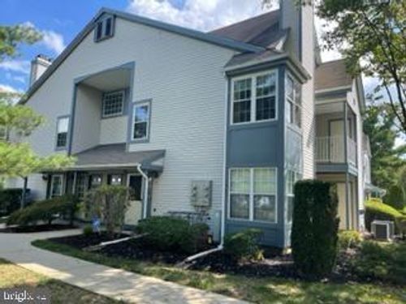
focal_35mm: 26
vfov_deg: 53.1
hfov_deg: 67.3
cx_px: 203
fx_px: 305
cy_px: 152
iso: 32
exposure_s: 1/994
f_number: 1.6
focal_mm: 5.1
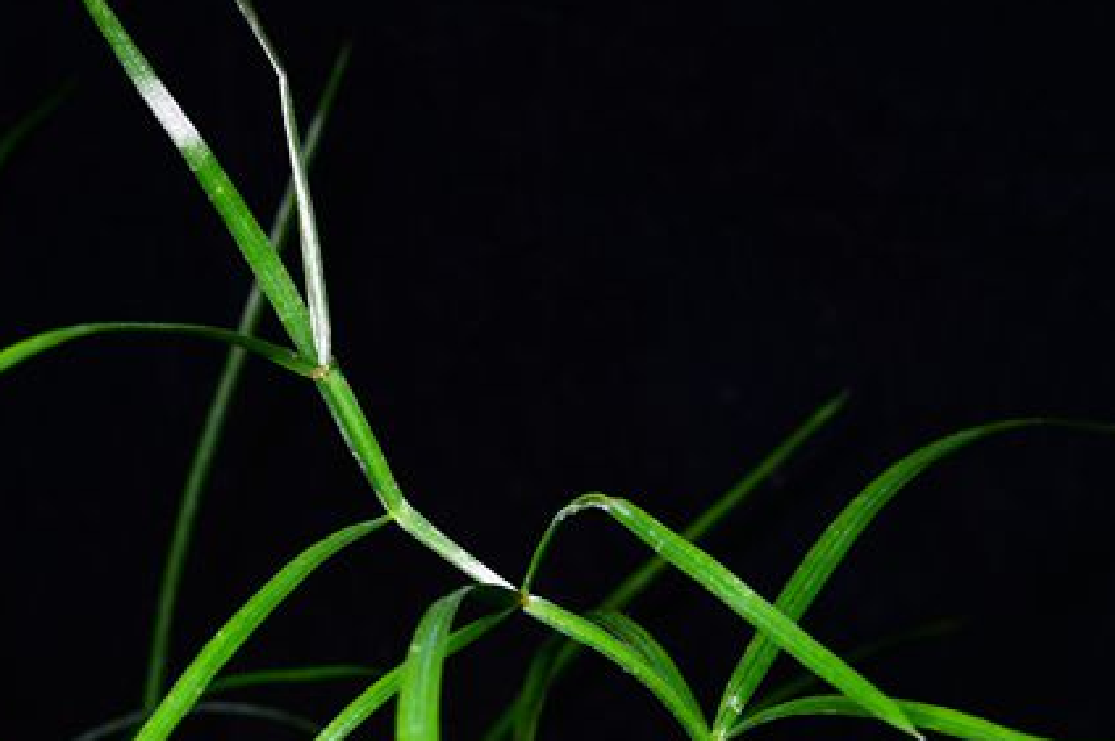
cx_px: 426
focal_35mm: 85
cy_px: 510
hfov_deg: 23.9
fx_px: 2631
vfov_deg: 16.0
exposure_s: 1/125
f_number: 20
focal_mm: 60
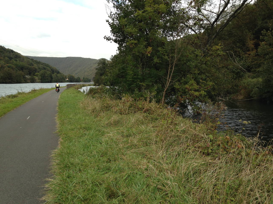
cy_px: 102
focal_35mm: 33
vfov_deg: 42.9
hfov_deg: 55.4
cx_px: 136
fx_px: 260
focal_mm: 4.12
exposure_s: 1/357
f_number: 2.4
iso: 50
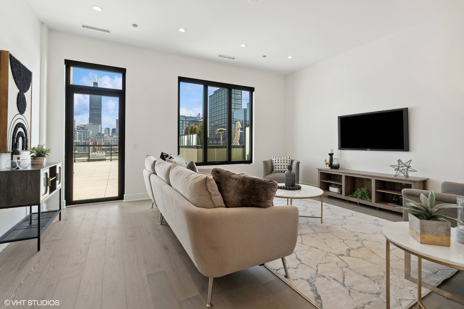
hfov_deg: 96.7
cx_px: 232
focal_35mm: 16
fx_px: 206
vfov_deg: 73.7
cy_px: 154
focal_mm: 16
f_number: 8
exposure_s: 1/100
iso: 320
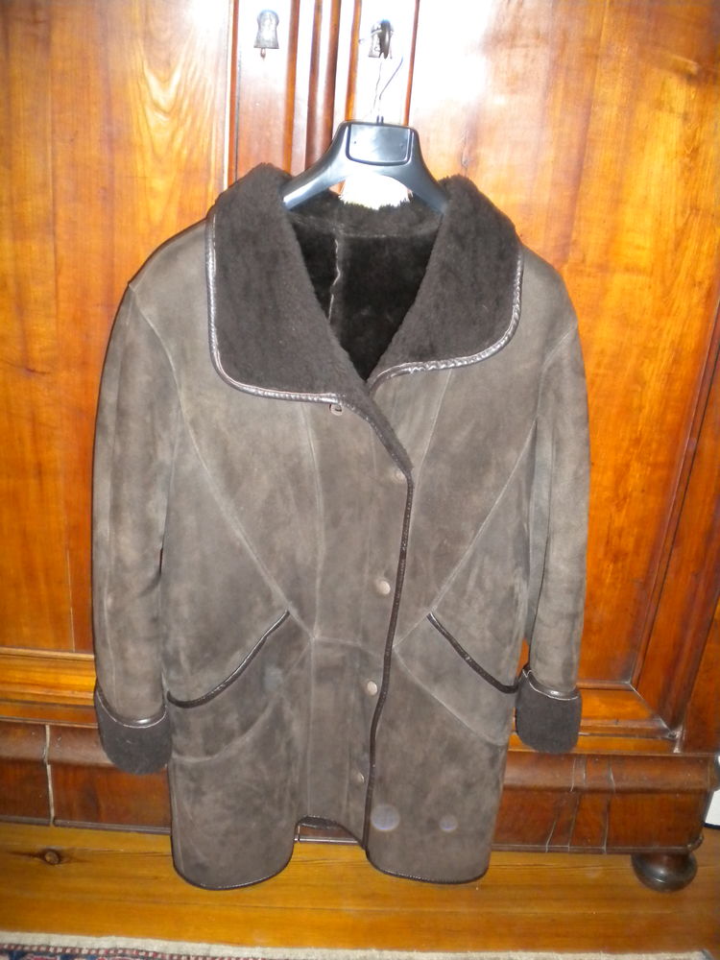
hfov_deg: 40.7
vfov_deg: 52.6
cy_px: 480
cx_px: 360
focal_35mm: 35
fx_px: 971
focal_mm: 6.3
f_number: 3.1
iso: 400
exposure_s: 1/30
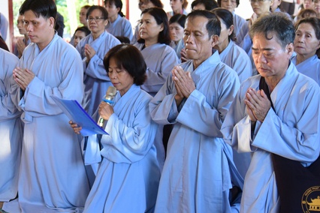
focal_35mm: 84
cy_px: 112
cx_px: 87
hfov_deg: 24.0
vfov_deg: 16.3
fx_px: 747
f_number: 4
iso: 1600
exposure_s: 1/60
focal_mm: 55
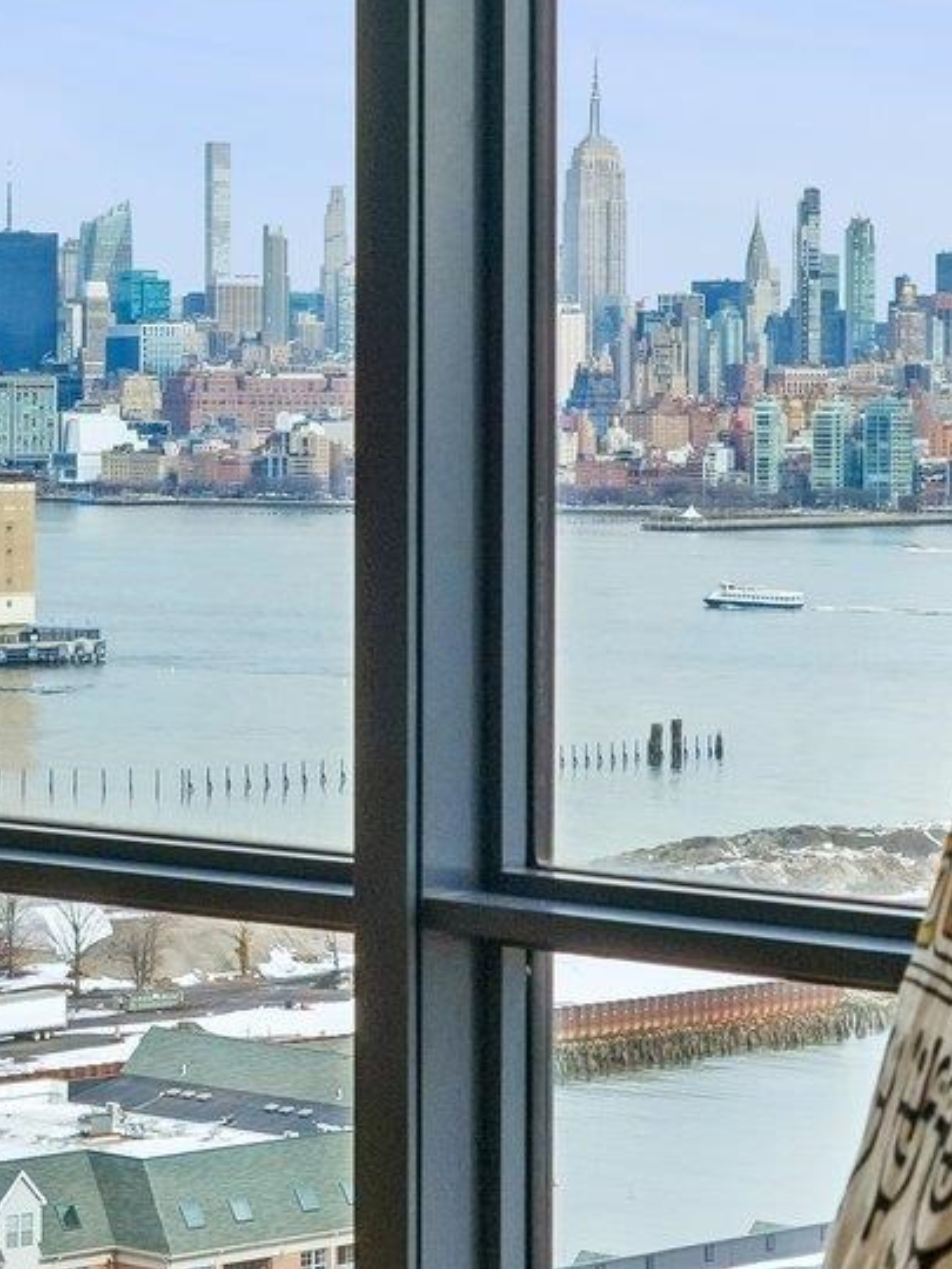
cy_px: 523
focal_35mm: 124
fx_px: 4547
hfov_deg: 11.9
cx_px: 61
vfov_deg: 15.9
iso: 400
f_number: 8
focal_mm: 34
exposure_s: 1/250
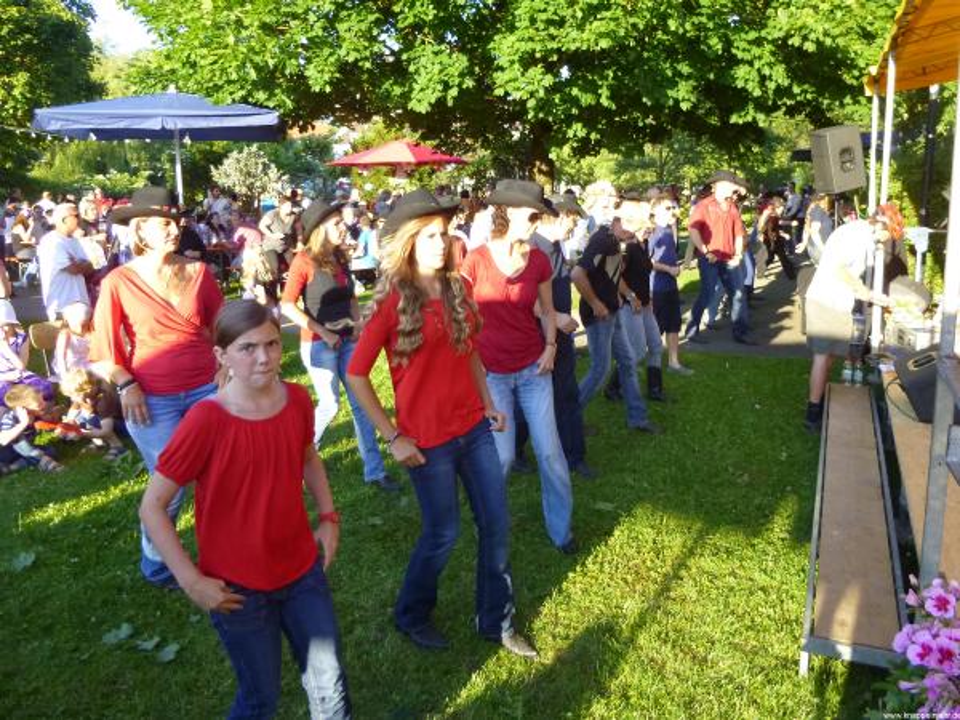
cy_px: 360
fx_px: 693
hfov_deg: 69.4
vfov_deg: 54.9
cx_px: 480
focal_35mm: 25
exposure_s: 1/200
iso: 200
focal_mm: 4.5
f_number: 3.1
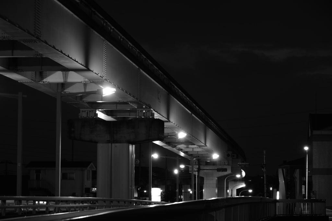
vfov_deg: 14.0
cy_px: 110
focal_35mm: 98
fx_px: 899
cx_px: 166
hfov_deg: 20.9
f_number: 5
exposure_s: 1/1.6
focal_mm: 65
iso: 200
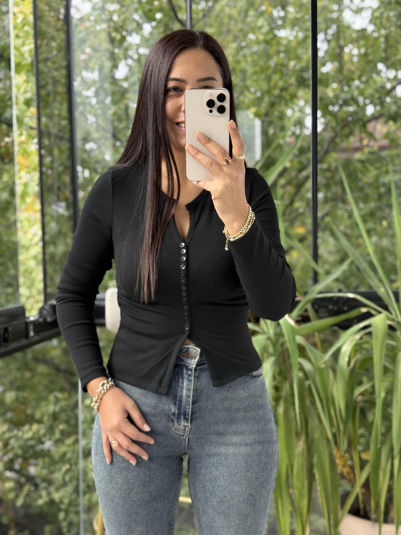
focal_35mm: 48
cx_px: 200
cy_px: 268
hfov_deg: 30.3
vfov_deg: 39.7
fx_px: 741
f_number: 1.78
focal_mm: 6.76
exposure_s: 1/201
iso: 64
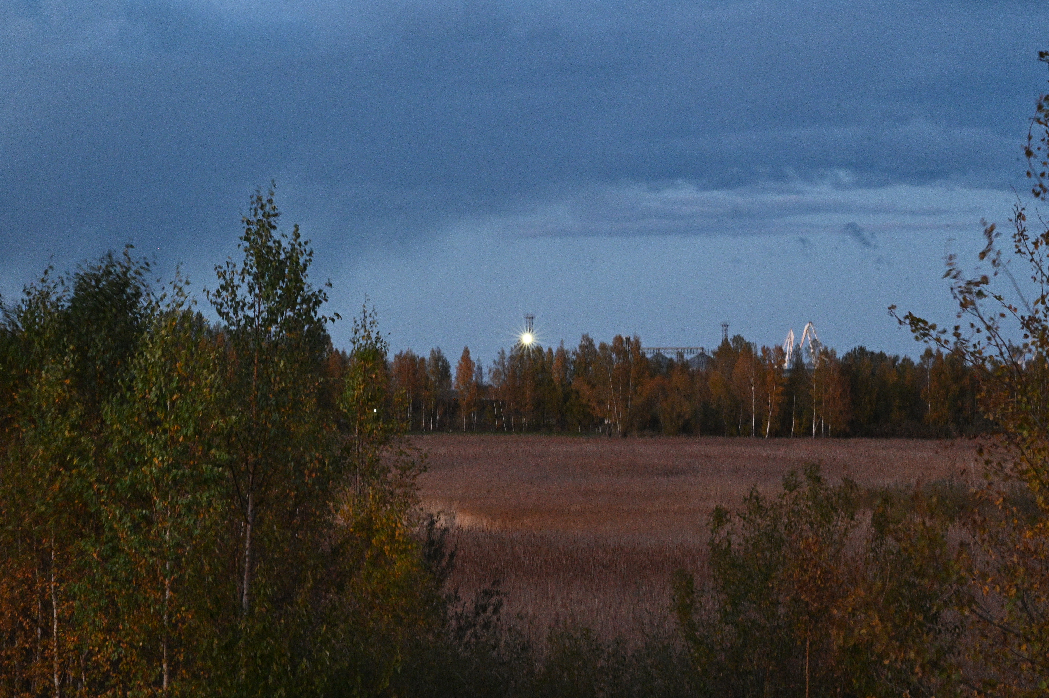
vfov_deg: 11.4
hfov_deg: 17.1
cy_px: 349
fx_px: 3494
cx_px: 524
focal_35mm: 120
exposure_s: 1/4
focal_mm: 120
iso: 8000
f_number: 22
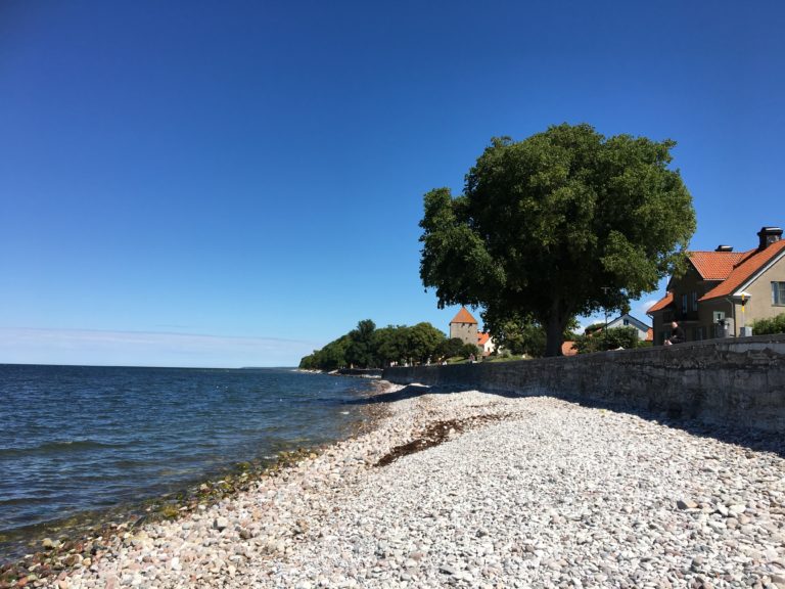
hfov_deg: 61.7
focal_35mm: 29
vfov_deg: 48.2
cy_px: 294
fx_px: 658
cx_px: 392
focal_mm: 4.15
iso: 25
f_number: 2.2
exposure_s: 1/2198
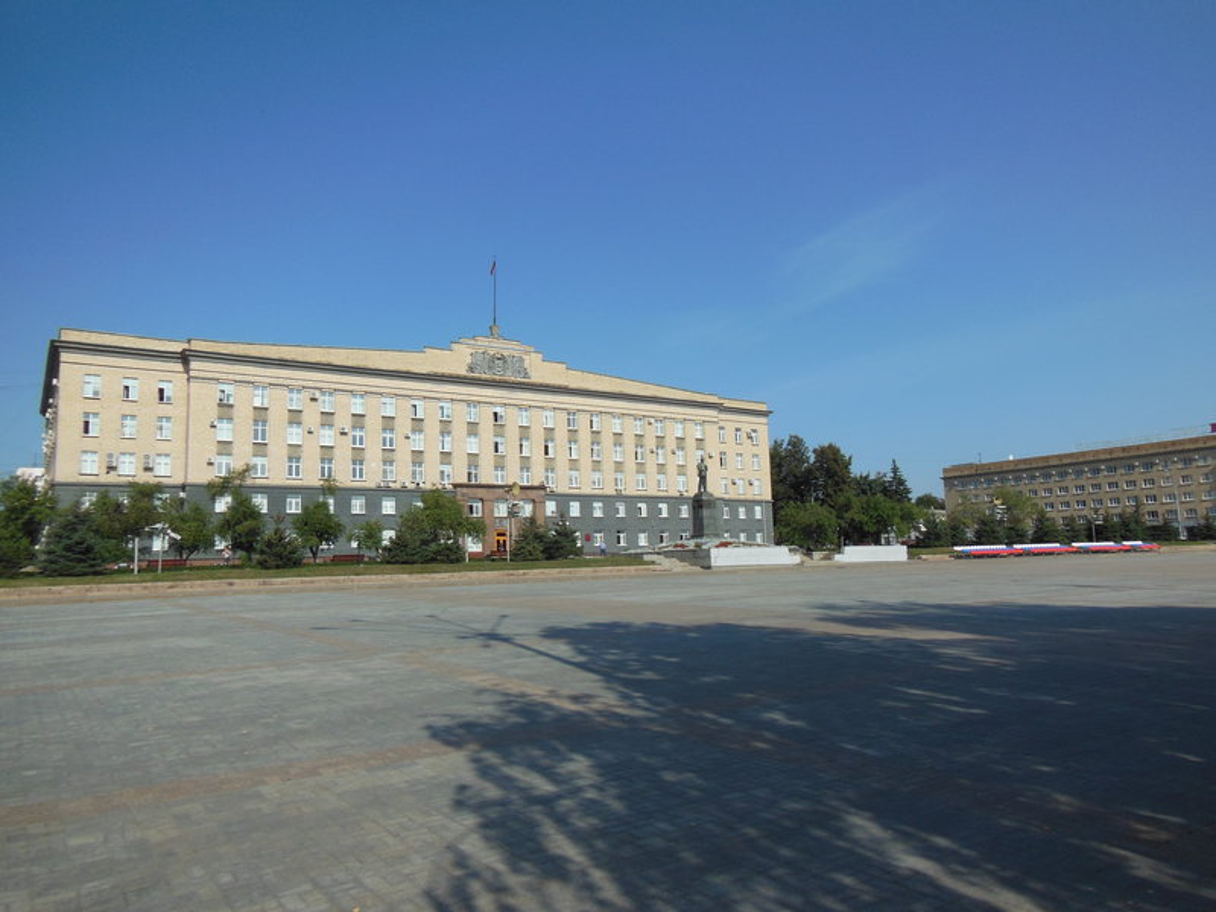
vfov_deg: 54.9
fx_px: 878
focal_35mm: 25
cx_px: 608
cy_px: 456
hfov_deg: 69.4
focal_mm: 4.5
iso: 125
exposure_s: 1/2000
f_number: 3.5
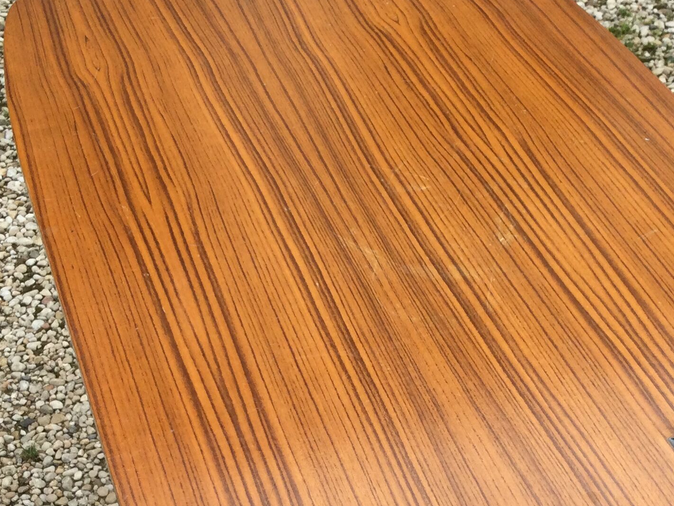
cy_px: 448
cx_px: 364
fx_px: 1383
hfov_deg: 27.4
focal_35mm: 71
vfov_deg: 20.3
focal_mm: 3.3
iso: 25
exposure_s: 1/595
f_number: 2.4
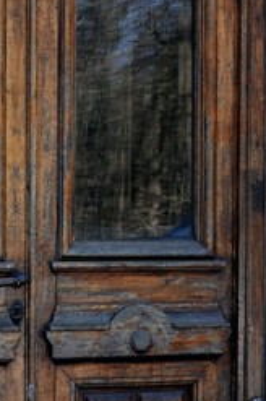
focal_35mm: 131
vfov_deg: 15.6
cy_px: 127
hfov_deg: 10.4
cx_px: 14
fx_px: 1456
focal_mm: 24
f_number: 5.6
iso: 200
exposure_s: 1/125
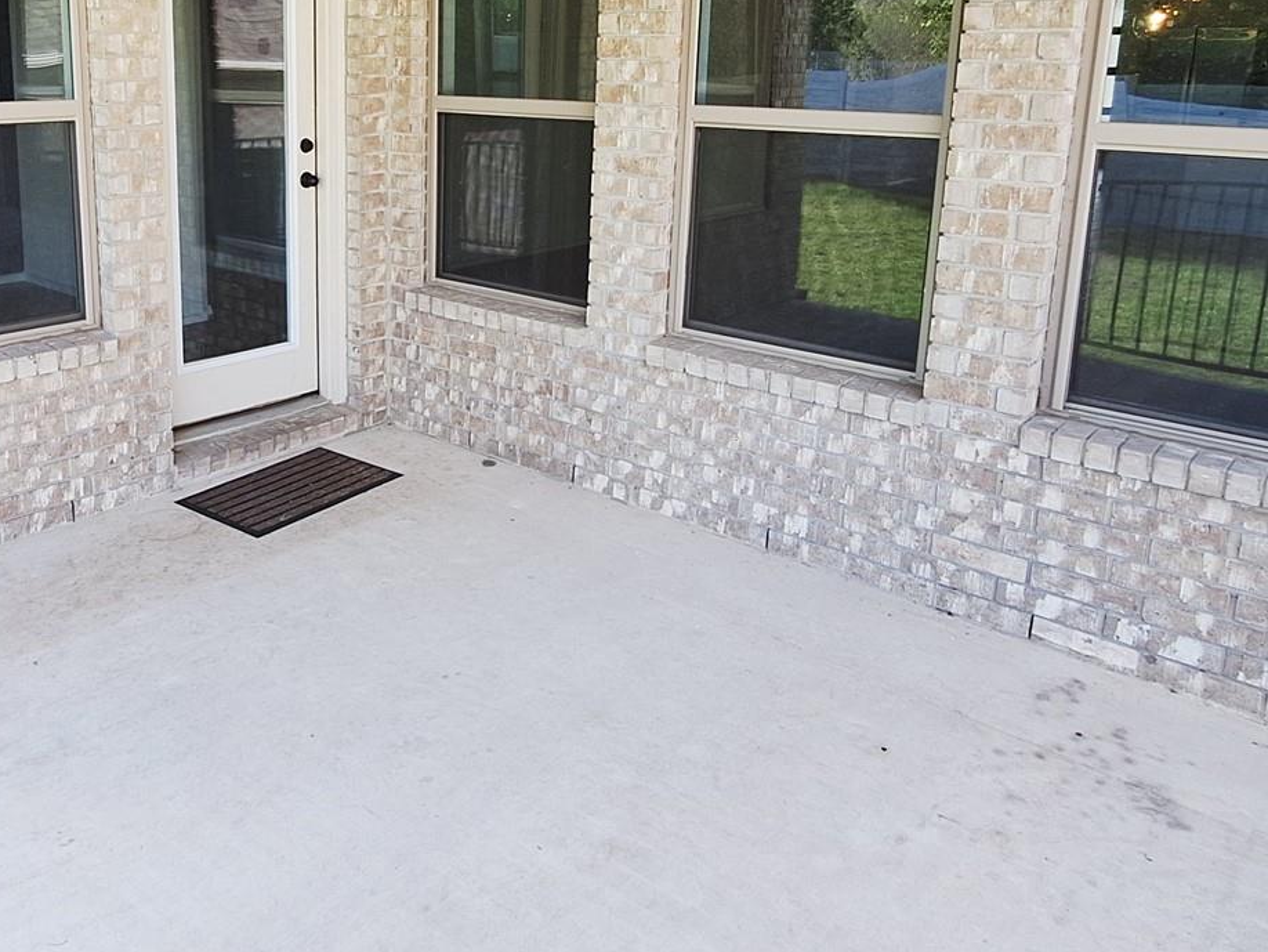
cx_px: 428
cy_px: 279
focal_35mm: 29
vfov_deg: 47.0
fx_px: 1063
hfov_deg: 60.3
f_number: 2.2
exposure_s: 1/120
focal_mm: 1.74
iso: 64
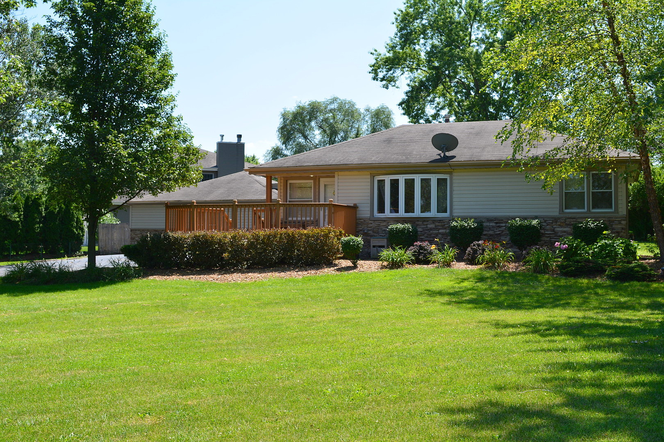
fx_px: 802
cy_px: 221
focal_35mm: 44
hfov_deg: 45.0
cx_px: 332
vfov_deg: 30.8
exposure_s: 1/125
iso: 200
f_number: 11
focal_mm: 29
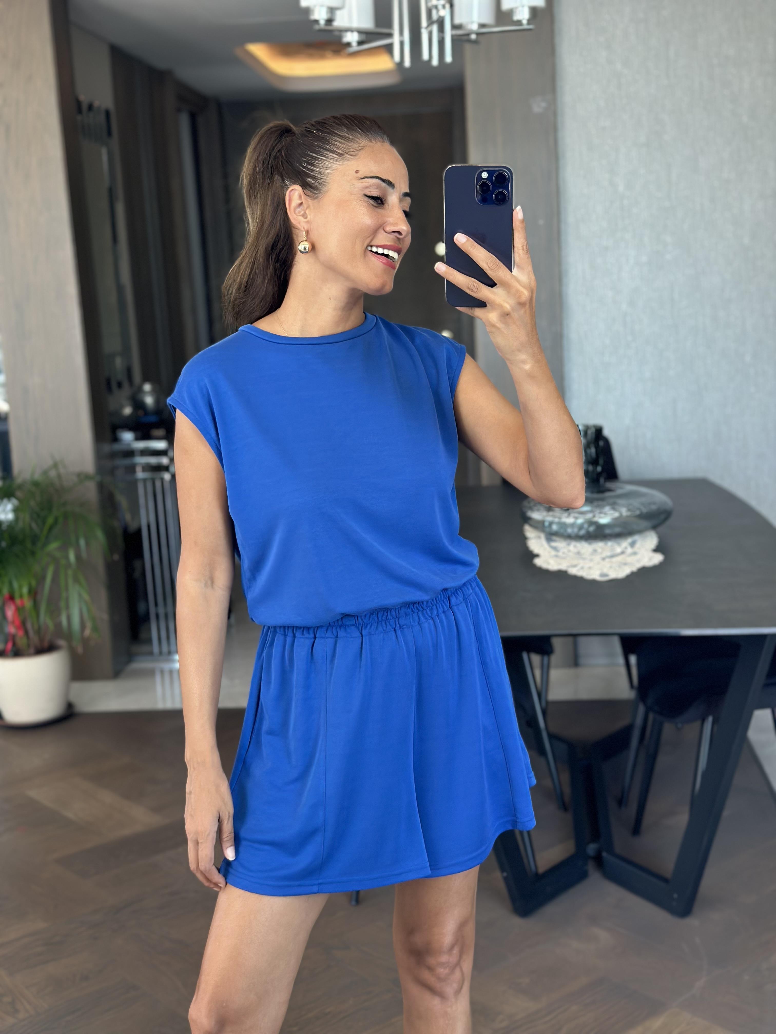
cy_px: 517
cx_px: 388
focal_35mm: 48
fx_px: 1435
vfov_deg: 39.7
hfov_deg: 30.3
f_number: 1.78
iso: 125
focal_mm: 6.86
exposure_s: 1/117
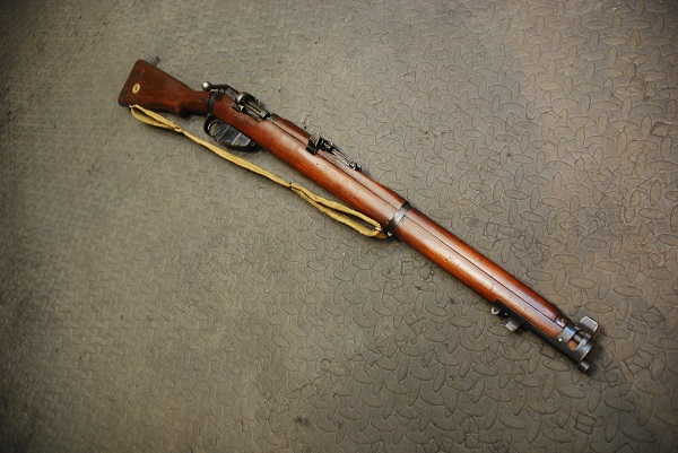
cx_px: 339
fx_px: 509
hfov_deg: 67.3
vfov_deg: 48.0
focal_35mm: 27
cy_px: 226
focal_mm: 18
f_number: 3.5
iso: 720
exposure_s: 1/30
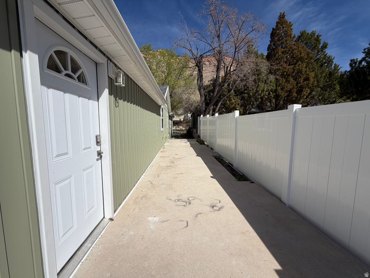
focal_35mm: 14
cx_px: 185
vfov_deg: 85.7
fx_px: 150
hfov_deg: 102.1
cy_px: 139
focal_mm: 2.22
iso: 20
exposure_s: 1/1961
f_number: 2.2
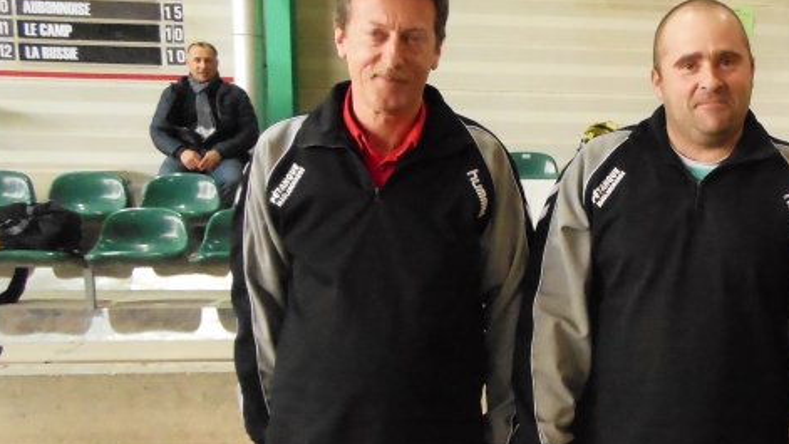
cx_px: 683
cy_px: 348
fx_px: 1088
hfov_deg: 37.7
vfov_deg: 22.8
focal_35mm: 52
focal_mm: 4.5
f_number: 3.2
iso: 1600
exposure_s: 1/200
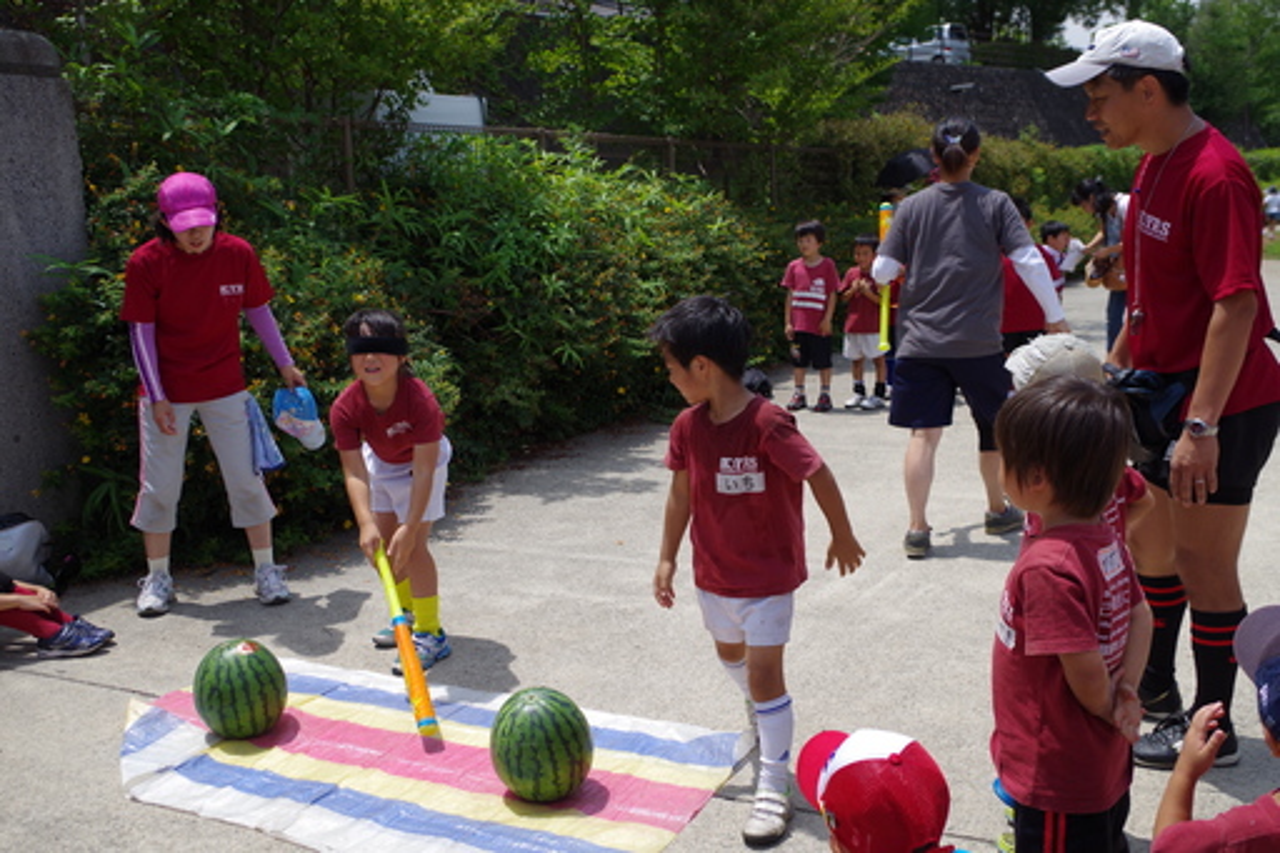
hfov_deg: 53.1
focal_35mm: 36
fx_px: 1280
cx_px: 640
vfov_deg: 36.8
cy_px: 426
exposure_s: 1/1000
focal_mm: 24.38
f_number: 5.6
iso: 200
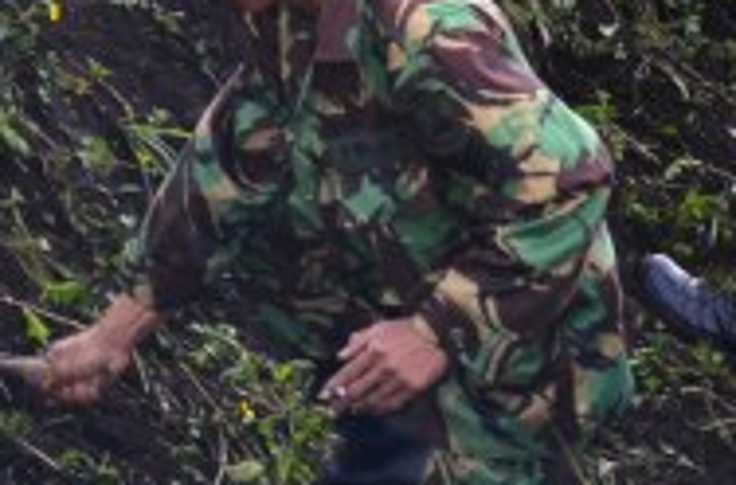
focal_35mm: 278
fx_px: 5665
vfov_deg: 4.8
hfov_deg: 7.2
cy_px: -665
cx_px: 1366
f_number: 5
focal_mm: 34
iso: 250
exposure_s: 1/250
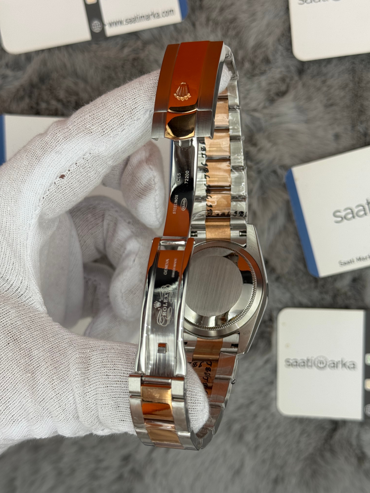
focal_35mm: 48
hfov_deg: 30.3
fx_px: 684
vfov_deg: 39.7
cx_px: 185
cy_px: 246
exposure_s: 1/906
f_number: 1.78
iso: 64
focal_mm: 6.76
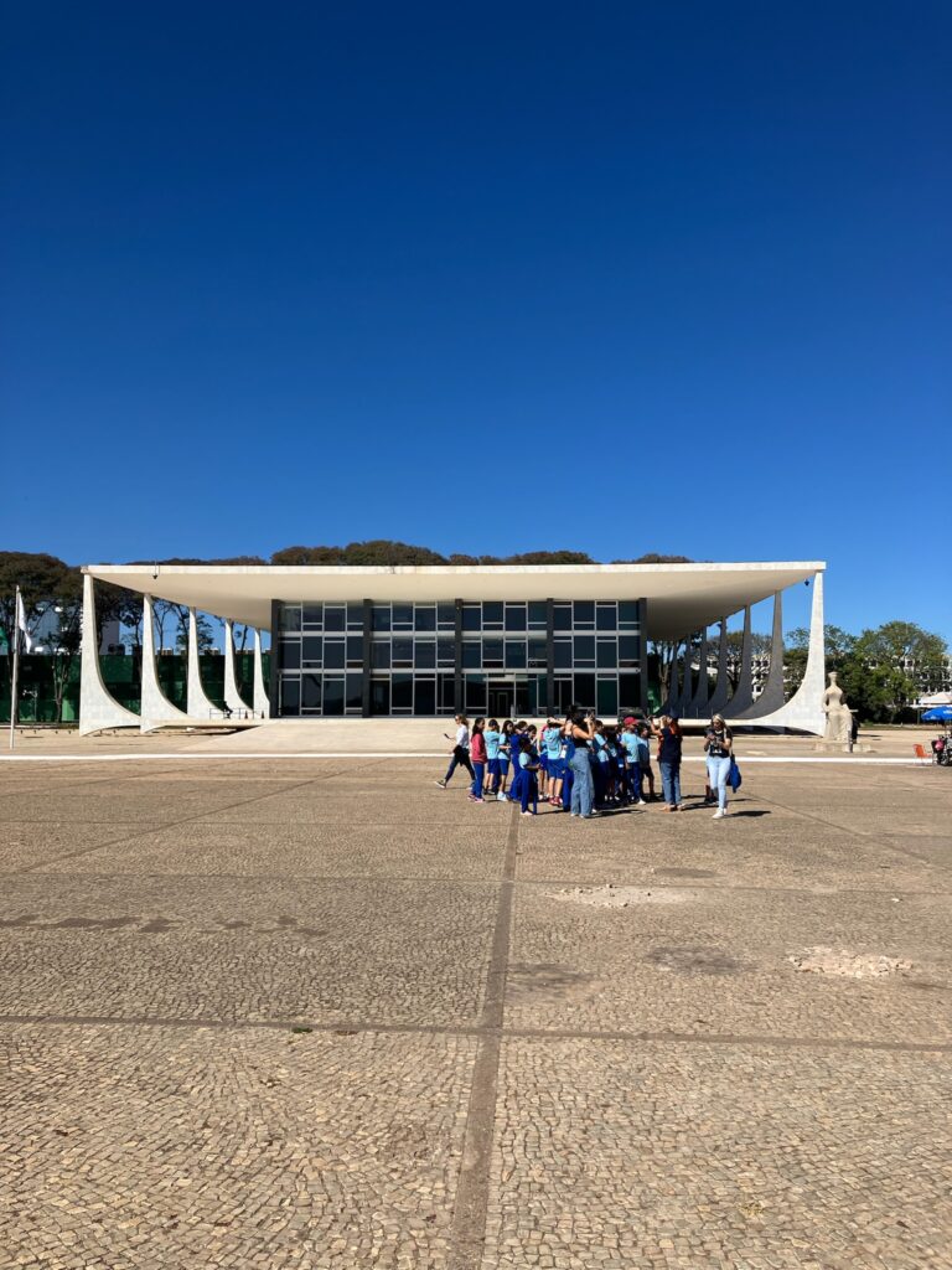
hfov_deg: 49.7
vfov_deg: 63.4
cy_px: 635
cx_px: 476
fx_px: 1027
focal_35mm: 28
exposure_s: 1/3247
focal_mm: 3.99
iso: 32
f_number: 1.8
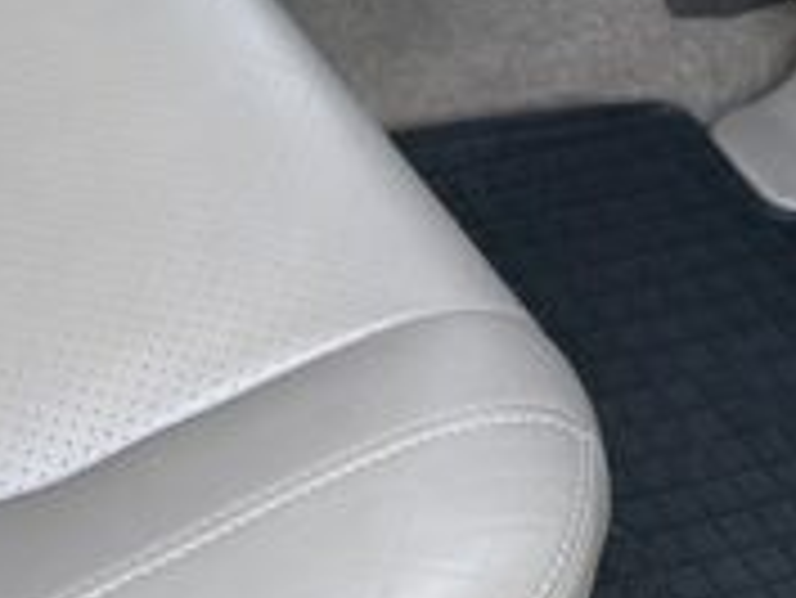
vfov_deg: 13.2
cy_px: -196
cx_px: -58
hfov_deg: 17.6
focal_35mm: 108
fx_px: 2485
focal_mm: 6.86
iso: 64
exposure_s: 1/146
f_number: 1.78
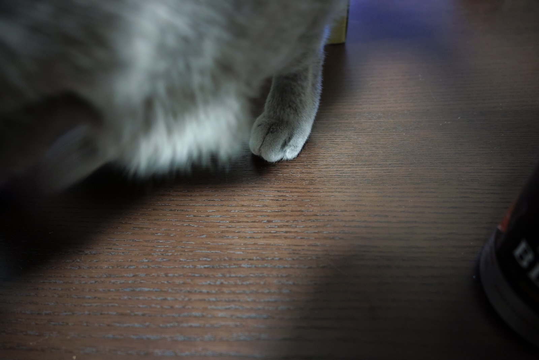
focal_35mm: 24
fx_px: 359
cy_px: 180
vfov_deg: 53.1
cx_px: 270
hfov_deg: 73.7
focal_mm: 24
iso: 6400
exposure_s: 1/40
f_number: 4
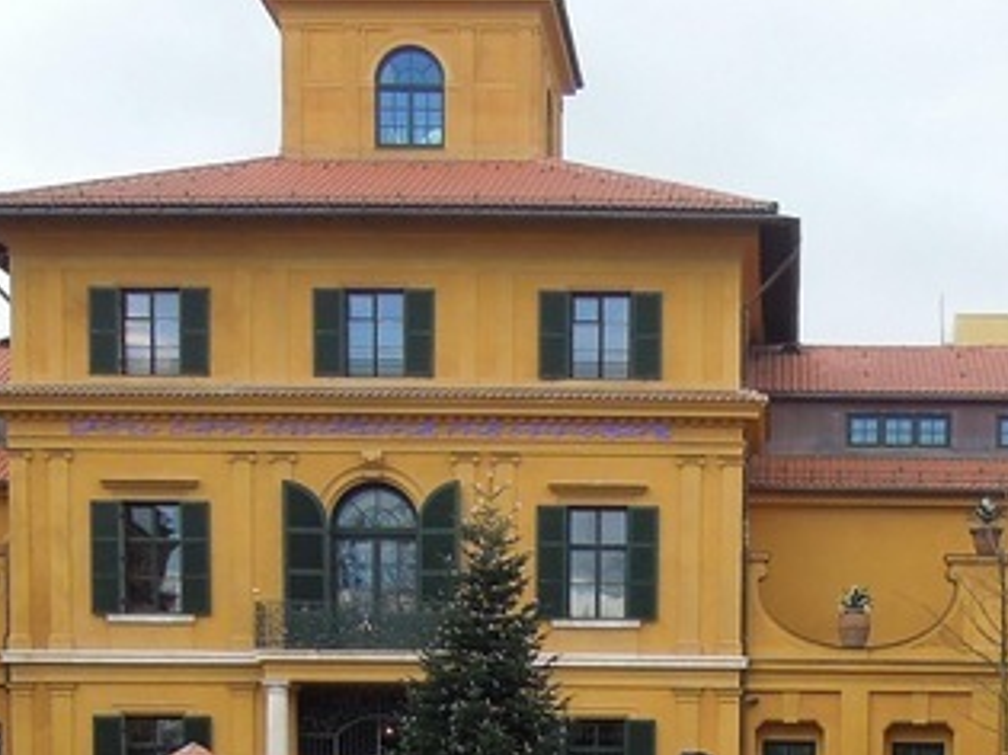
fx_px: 2270
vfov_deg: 17.2
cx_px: 726
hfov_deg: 24.8
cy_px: 1094
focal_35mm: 78
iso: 160
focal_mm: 4.3
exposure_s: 1/500
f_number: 2.8
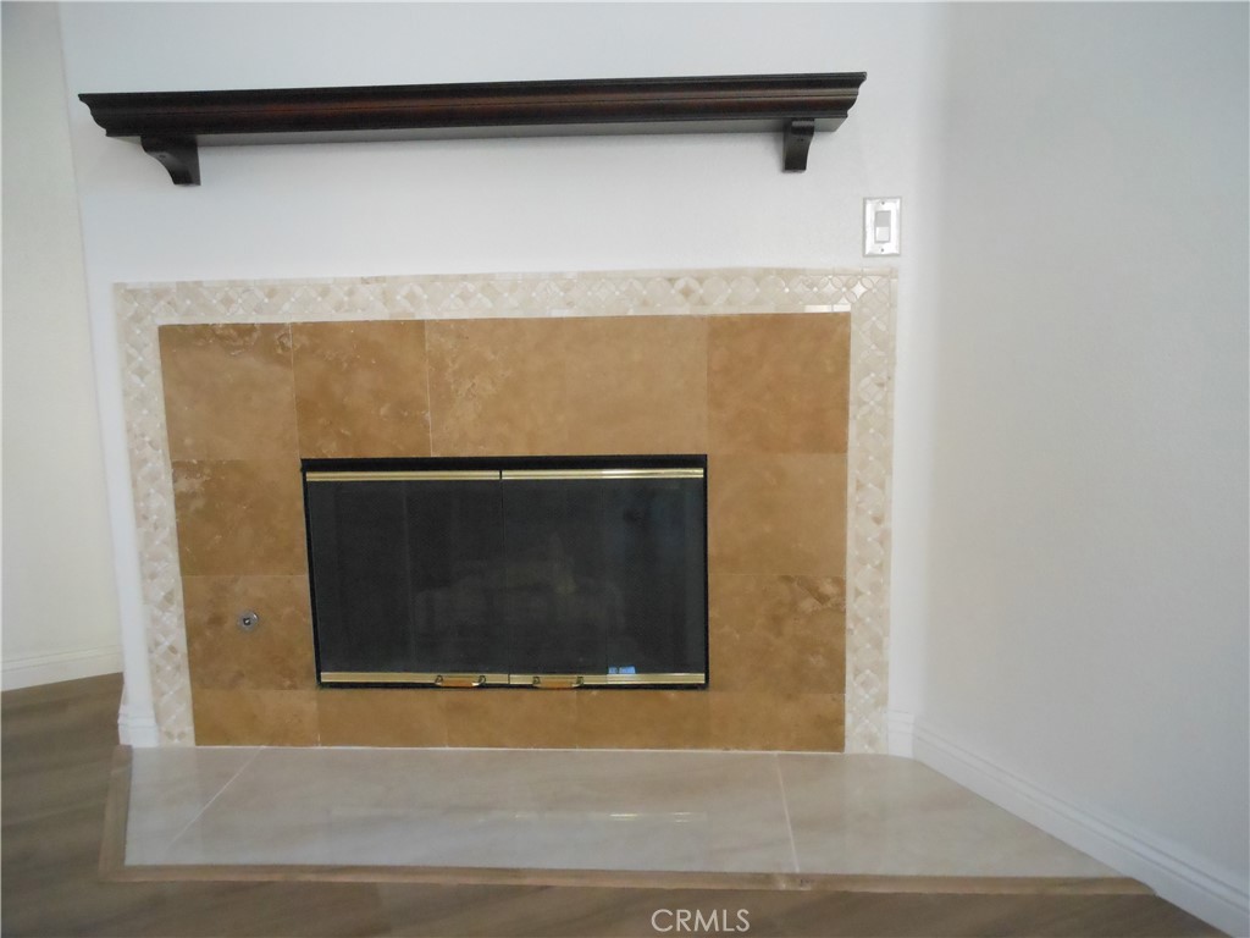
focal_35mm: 28
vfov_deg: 49.7
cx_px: 625
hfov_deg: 63.4
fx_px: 1011
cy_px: 469
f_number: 3.7
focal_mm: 5
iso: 800
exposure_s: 1/100
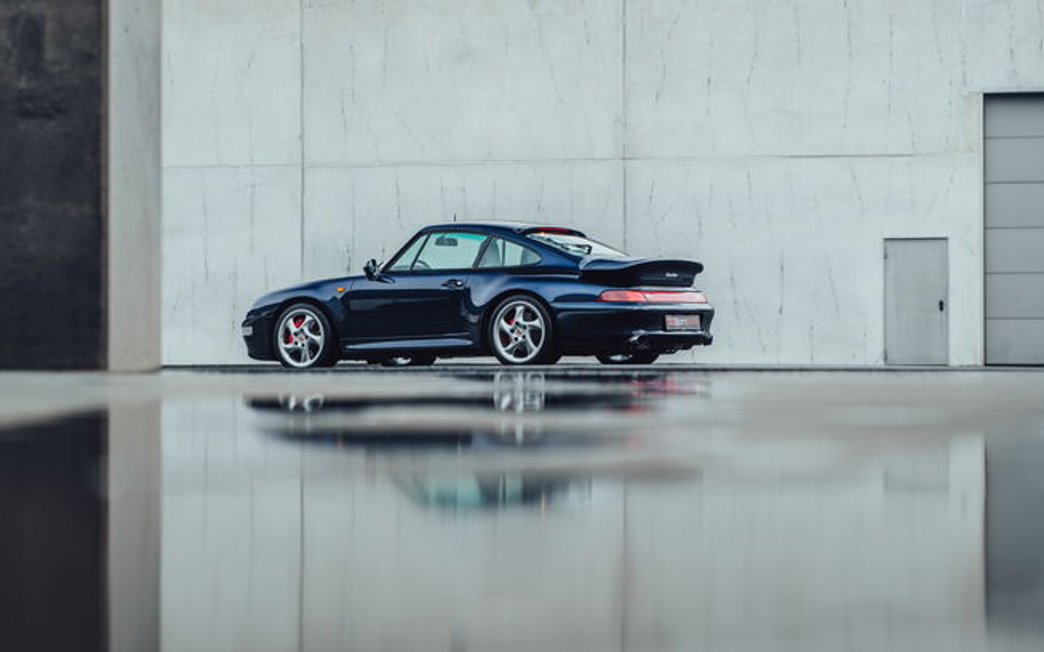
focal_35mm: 103
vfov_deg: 12.7
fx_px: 2930
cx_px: 452
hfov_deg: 20.2
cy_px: 320
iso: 400
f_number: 4.5
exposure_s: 1/160
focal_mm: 86
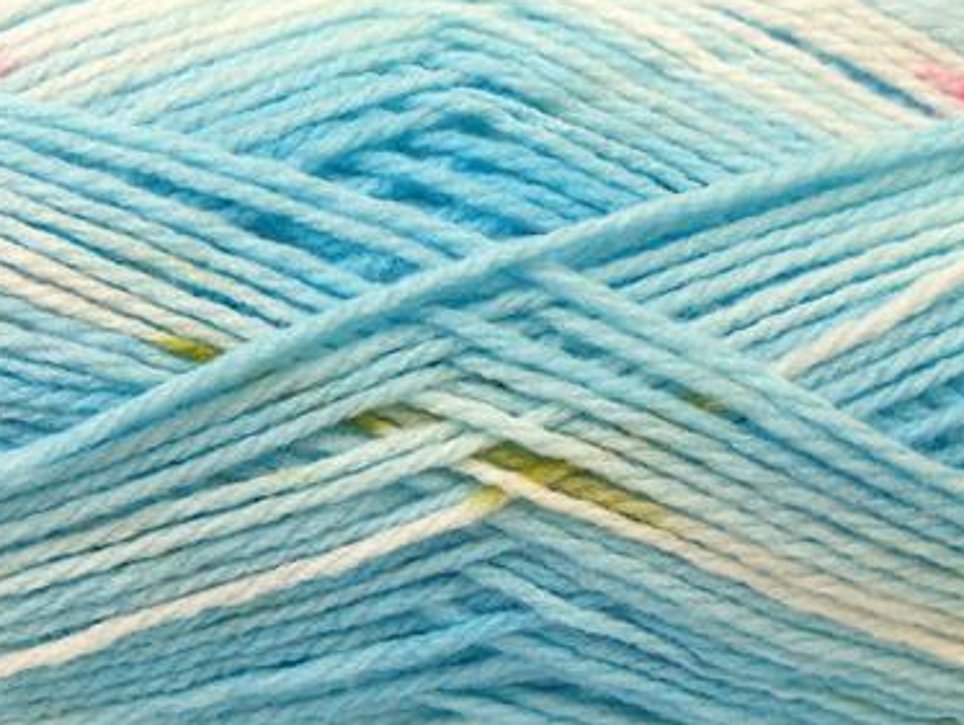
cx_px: 503
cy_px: 355
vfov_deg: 19.2
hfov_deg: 25.3
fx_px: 2146
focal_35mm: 77
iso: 200
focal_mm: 14.73
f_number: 2.9
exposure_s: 1/46.9
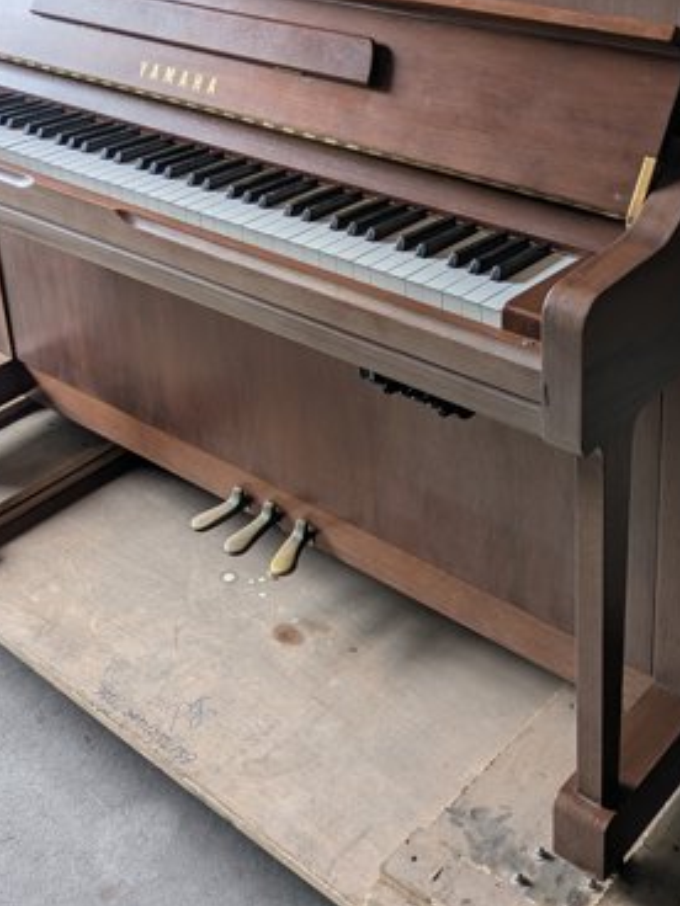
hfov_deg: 29.7
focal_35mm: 49
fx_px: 1283
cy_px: 224
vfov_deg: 37.9
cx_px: 373
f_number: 1.89
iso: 40
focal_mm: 5.43
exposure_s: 1/120
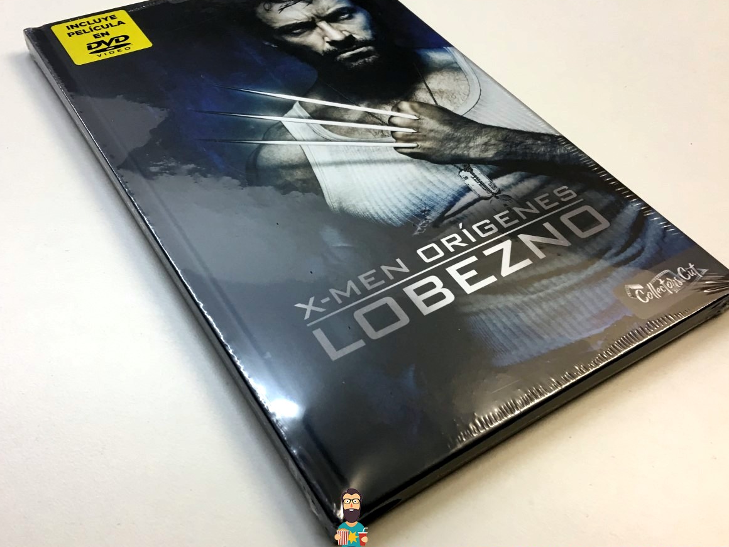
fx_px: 758
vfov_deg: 39.6
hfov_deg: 51.3
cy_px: 250
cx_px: 346
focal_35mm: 36
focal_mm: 4.15
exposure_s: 1/17
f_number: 2.2
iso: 40
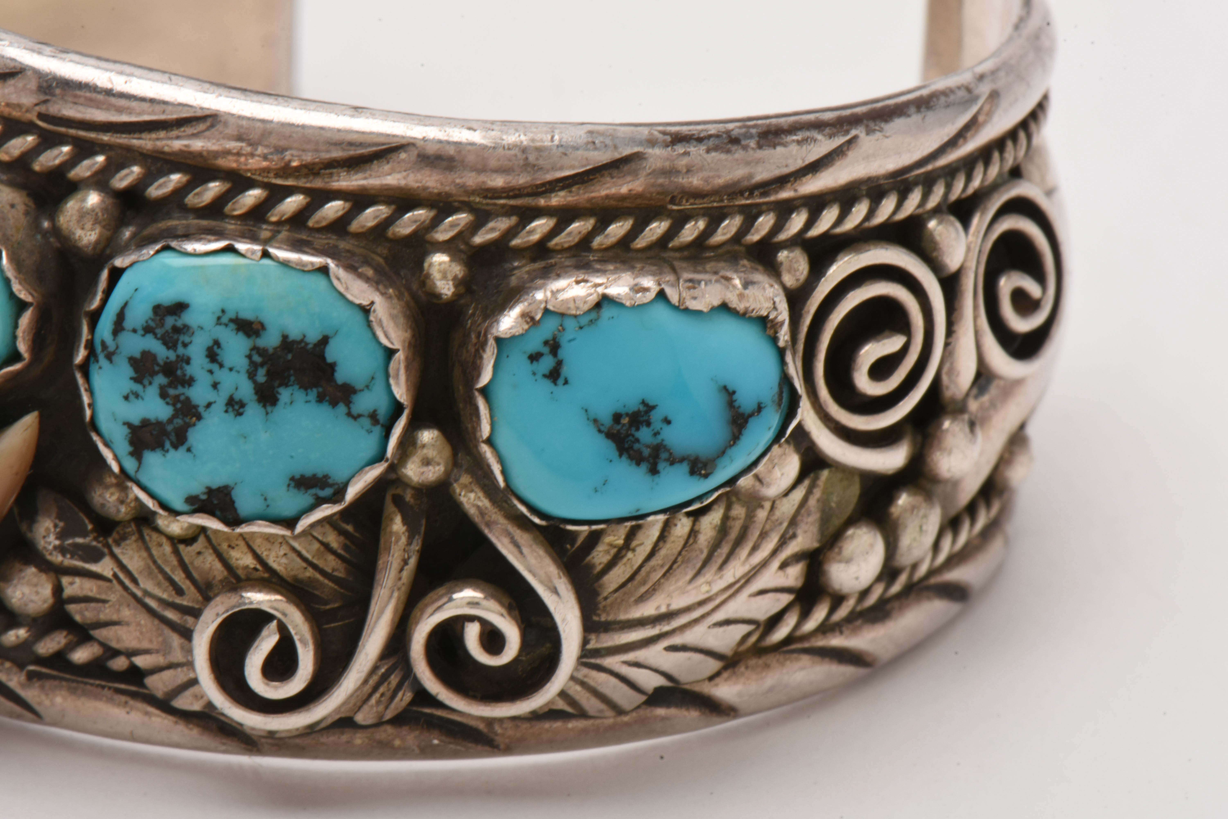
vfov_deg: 10.8
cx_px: 614
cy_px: 410
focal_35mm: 128
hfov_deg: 16.1
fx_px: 4349
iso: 200
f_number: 36
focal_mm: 85
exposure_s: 1/100
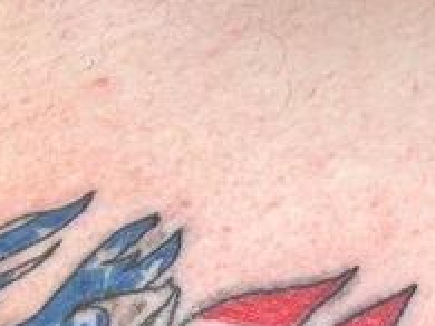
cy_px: 411
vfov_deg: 11.6
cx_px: 134
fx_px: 1570
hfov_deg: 15.7
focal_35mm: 125
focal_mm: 6.2
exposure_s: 1/60
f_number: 2.7
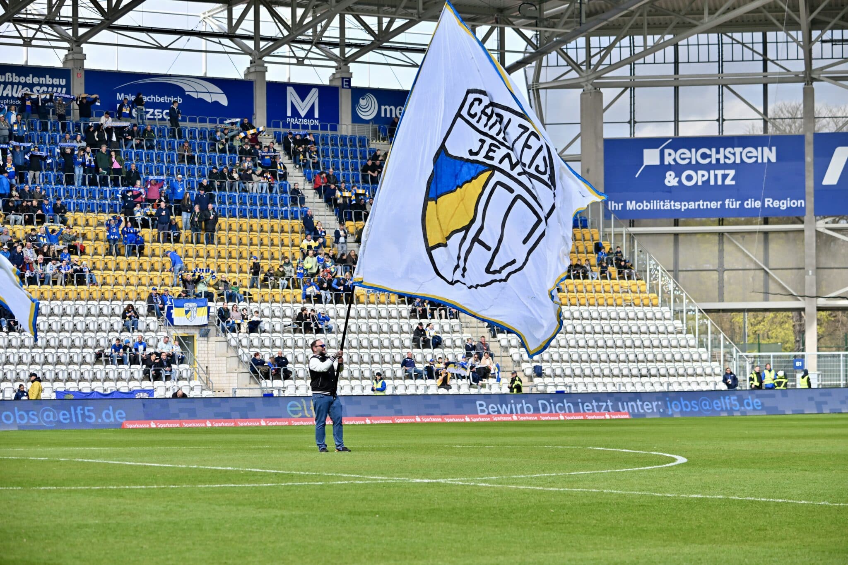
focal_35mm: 116
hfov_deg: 17.6
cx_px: 424
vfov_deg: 11.8
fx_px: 2732
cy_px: 282
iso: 400
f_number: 4.8
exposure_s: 1/1600
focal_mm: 116
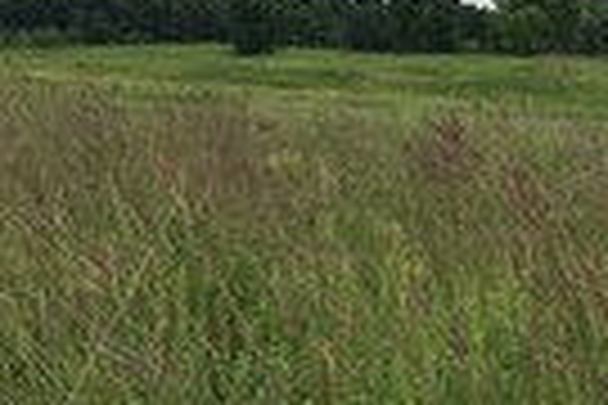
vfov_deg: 17.5
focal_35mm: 78
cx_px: 428
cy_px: 173
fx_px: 1317
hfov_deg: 25.8
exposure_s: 1/1012
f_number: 2.2
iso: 25
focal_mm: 4.15
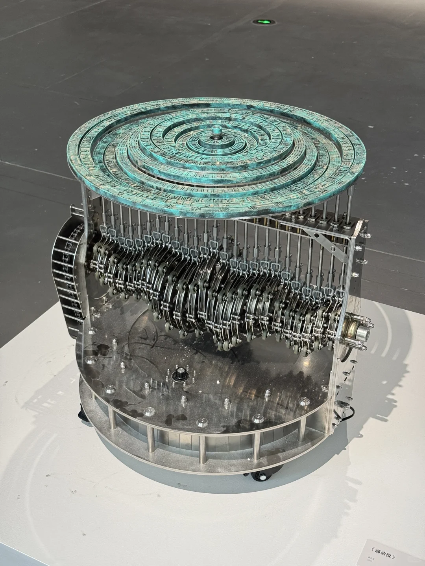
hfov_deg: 30.3
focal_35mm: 48
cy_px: 283
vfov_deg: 39.7
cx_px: 212
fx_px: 786
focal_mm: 6.76
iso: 100
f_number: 1.78
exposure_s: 1/68
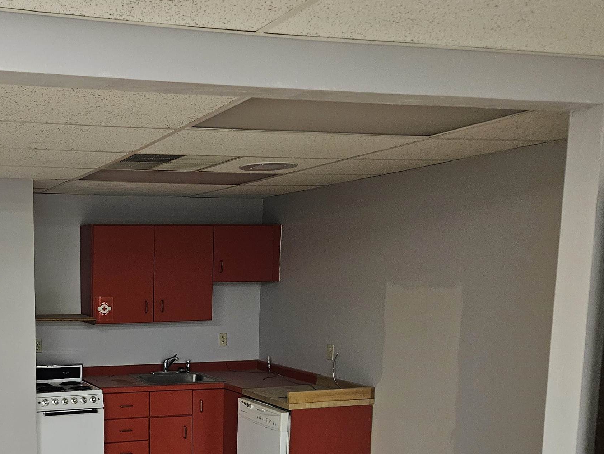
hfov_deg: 42.0
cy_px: 350
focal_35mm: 42
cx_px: 88
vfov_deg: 33.5
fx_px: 733
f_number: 1.8
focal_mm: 5.4
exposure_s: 1/120
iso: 640
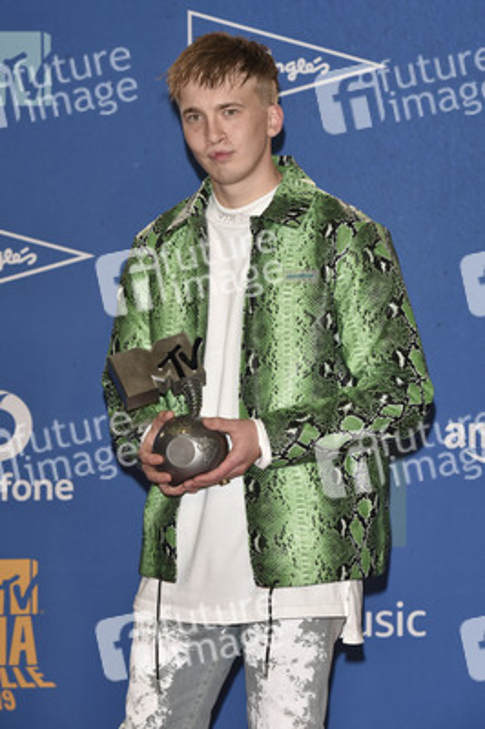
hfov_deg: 10.1
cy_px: 364
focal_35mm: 135
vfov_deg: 15.2
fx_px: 2733
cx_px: 242
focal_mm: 135
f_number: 6.3
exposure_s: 1/250
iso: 1600
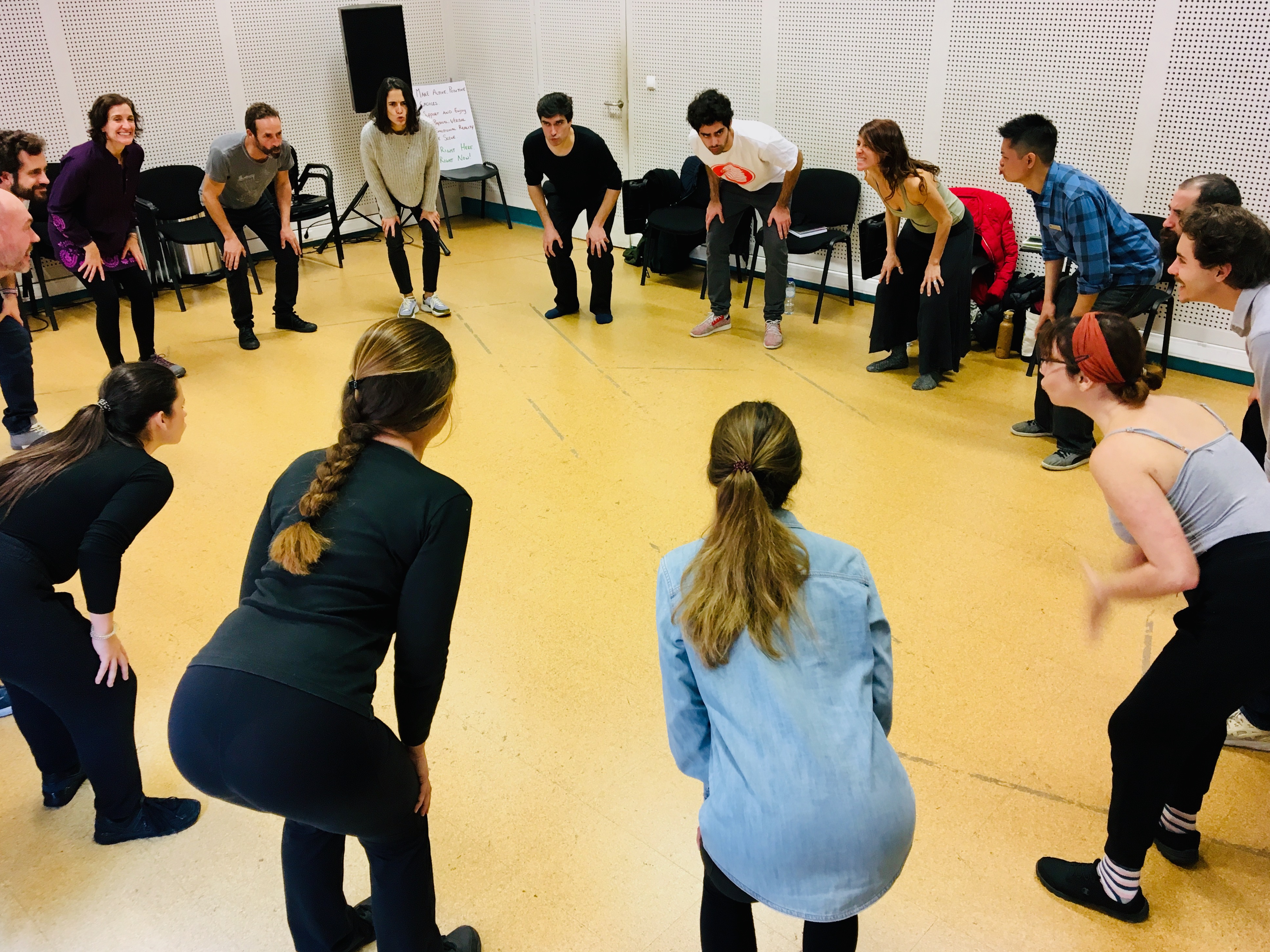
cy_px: 471
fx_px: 1101
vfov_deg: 46.8
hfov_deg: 60.0
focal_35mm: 30
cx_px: 643
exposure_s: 1/33
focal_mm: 4.15
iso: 100
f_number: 2.2
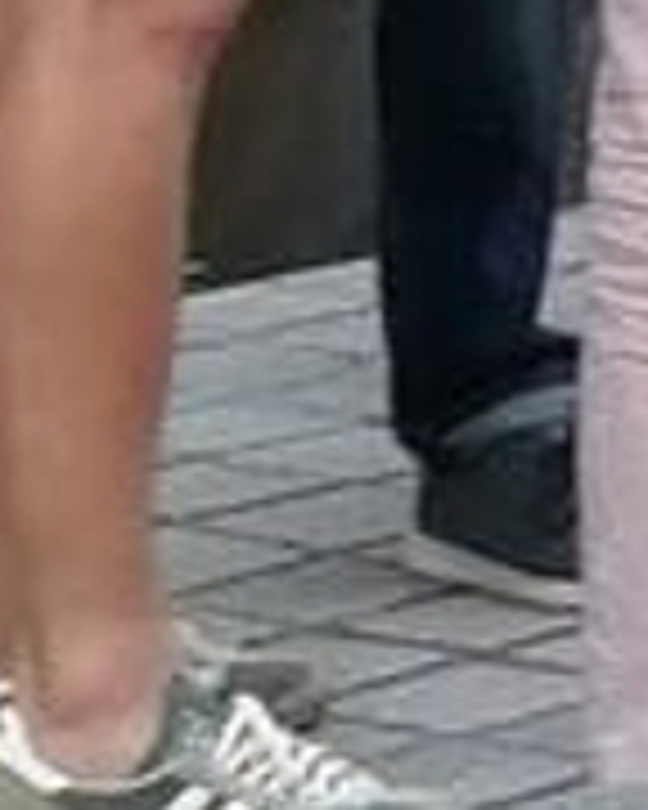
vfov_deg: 4.2
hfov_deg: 3.4
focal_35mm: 450
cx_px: 1580
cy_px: -927
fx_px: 10788
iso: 100
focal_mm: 3.96
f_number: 1.8
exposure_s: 1/50
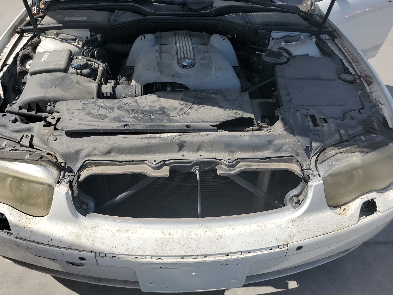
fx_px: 318
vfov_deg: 49.7
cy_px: 150
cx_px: 188
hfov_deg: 63.4
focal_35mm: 28
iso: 50
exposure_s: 1/3333
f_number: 1.5
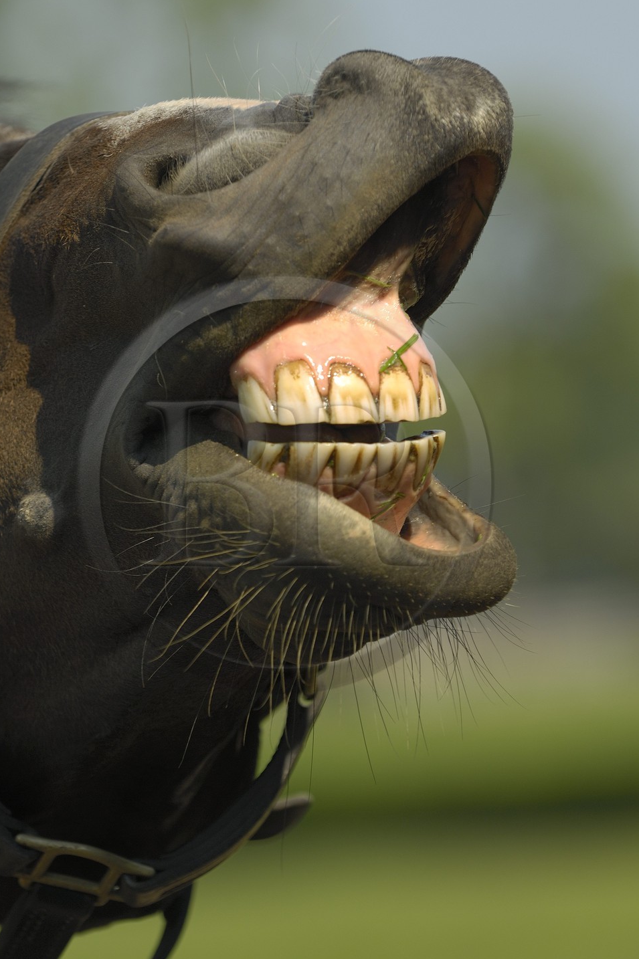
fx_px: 8472
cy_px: 485
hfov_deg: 4.3
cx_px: 284
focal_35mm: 318
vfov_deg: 6.5
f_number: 5.6
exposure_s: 1/500
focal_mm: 190
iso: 100
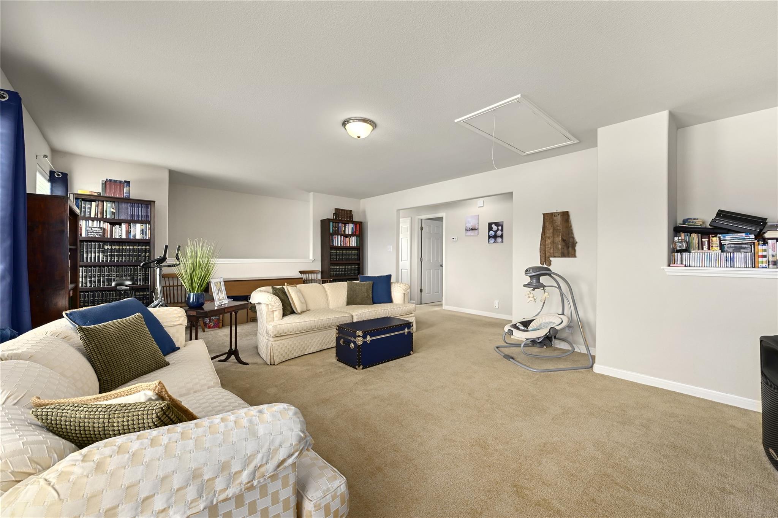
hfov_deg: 104.3
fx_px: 302
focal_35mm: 14
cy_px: 259
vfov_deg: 81.1
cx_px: 389
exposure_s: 1/8
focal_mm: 14
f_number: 8
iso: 800
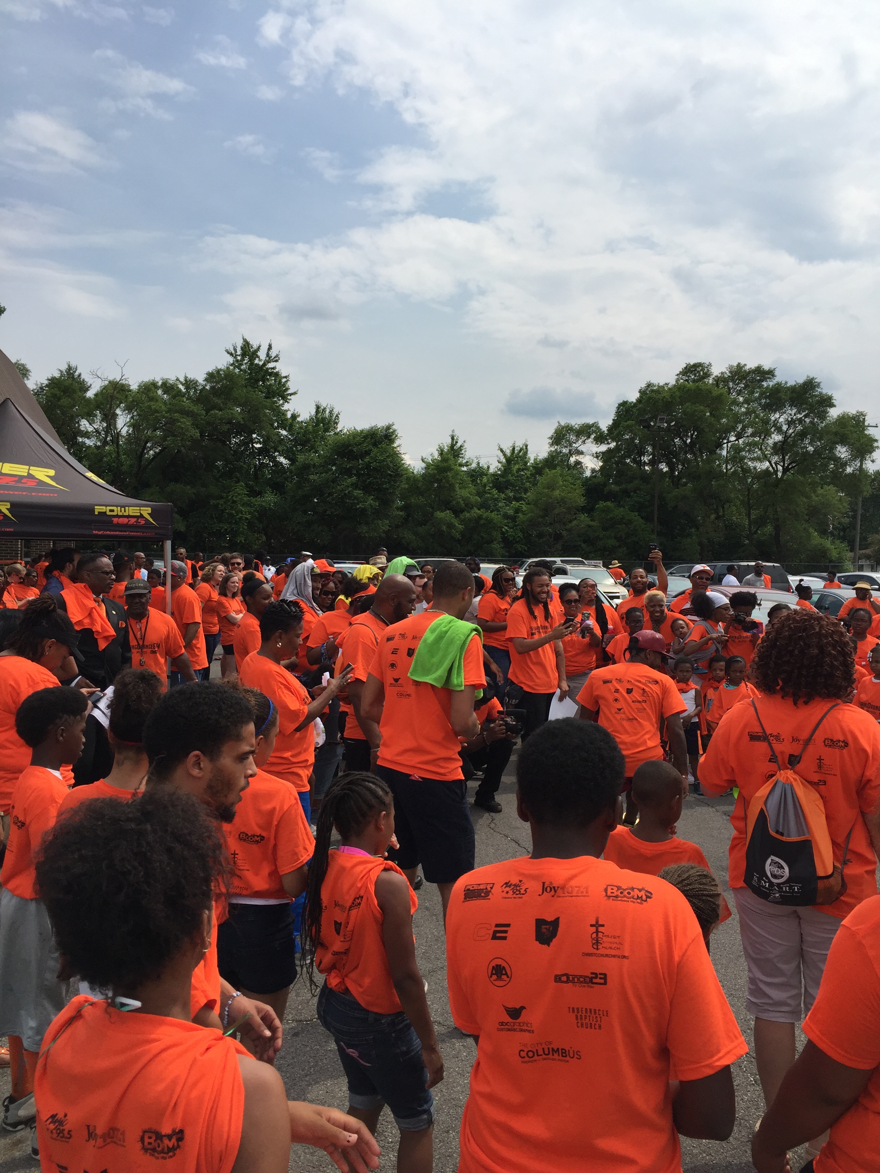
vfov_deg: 61.7
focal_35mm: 29
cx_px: 440
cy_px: 586
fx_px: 983
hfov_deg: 48.2
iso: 32
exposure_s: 1/2825
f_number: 2.2
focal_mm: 4.15
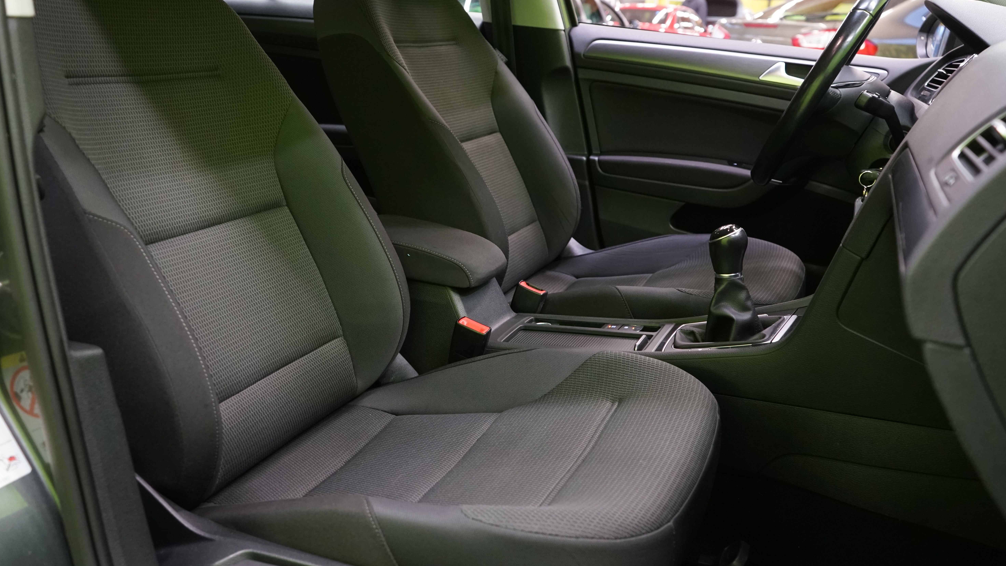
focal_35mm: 33
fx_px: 880
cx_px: 501
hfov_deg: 59.5
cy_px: 253
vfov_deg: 35.6
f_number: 5
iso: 2000
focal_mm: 31
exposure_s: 1/20
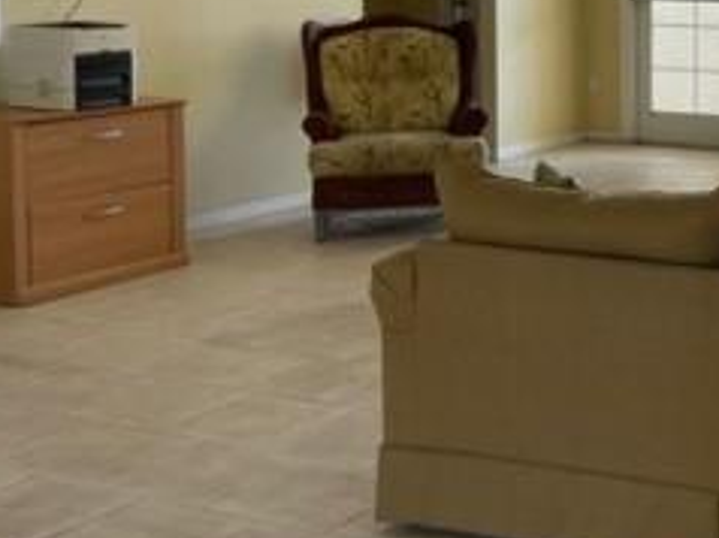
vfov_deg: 19.7
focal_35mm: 73
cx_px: 920
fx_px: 1515
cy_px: 30
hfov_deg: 23.7
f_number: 1.6
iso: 50
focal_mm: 4.2
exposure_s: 1/120
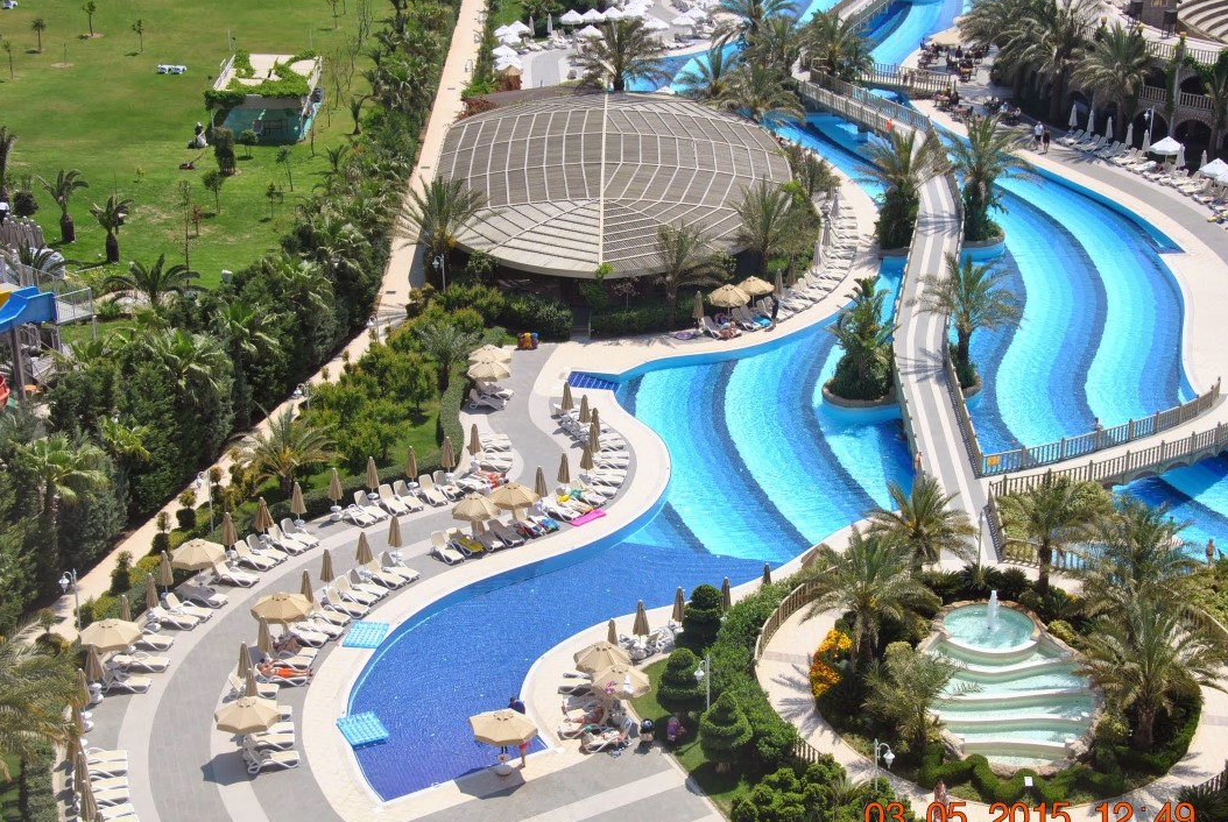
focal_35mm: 62
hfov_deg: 32.3
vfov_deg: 22.0
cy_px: 438
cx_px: 654
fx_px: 2118
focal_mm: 38
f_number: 9
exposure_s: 1/320
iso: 100
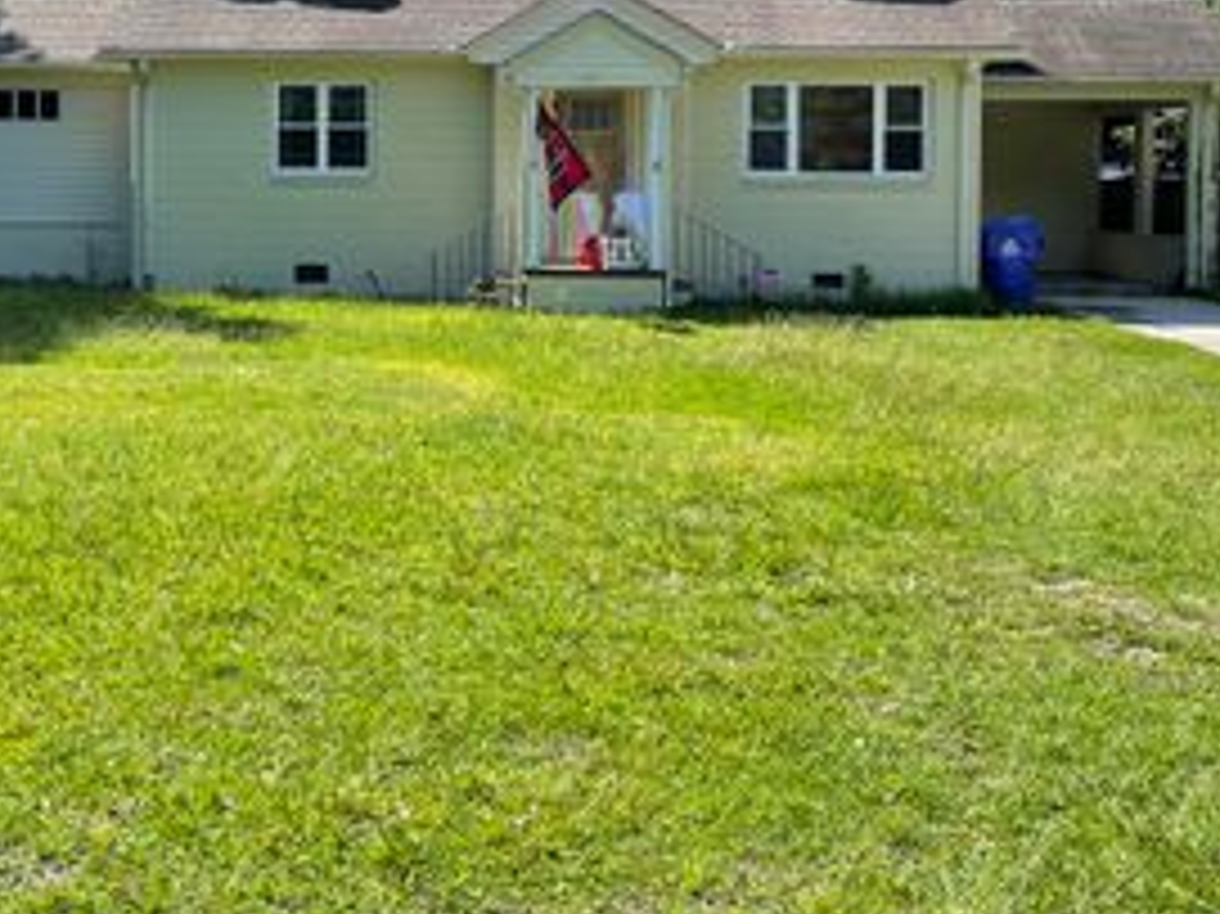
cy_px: 178
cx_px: 369
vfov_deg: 29.5
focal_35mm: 48
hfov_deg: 39.0
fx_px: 1691
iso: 32
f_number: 1.6
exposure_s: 1/1742
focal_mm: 4.2
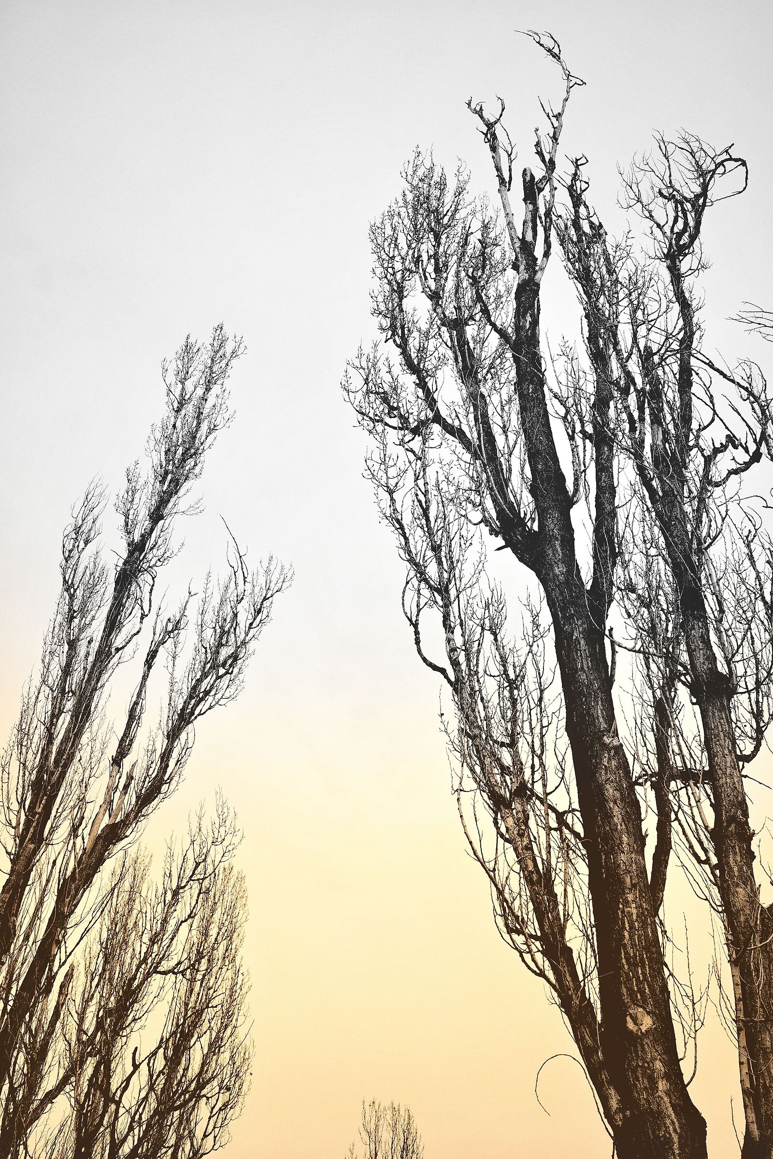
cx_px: 386
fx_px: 1288
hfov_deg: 33.4
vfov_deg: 48.5
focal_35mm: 40
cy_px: 580
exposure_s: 1/1250
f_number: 4
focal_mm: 26
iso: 100
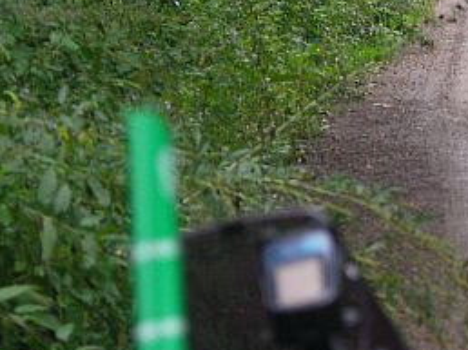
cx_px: 479
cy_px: 29
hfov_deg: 6.4
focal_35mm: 308
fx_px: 4160
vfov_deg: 4.8
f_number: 3.2
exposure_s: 1/160
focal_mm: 32.1
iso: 160
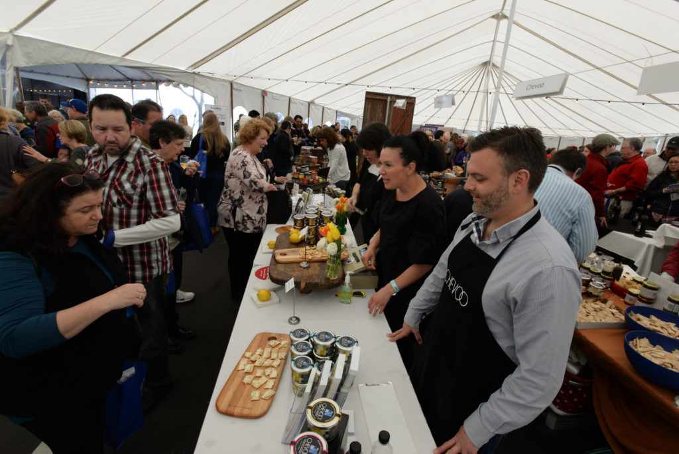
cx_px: 340
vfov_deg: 70.5
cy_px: 227
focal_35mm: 17
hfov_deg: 93.2
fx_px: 321
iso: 400
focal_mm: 17
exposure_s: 1/60
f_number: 11
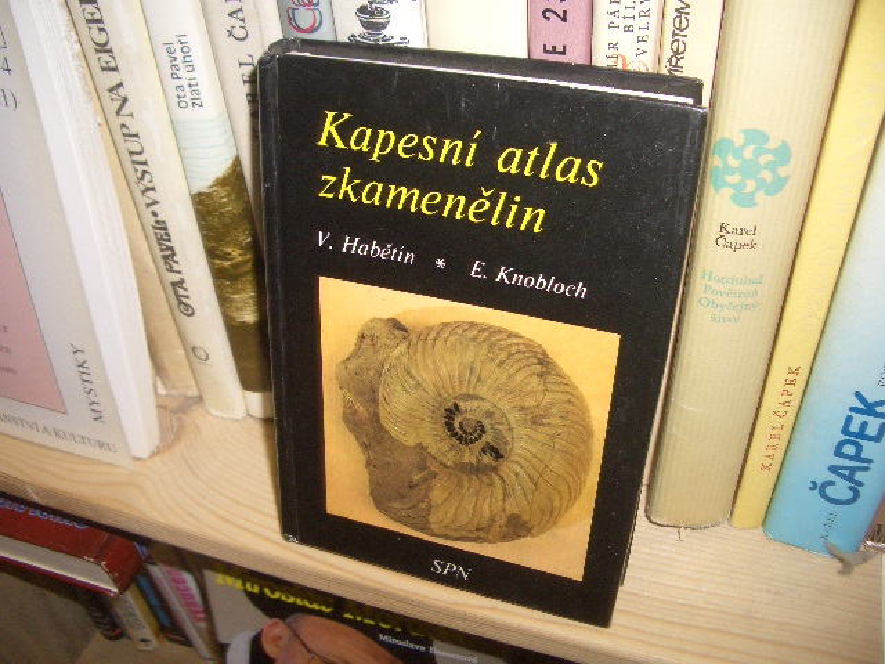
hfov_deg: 52.6
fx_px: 895
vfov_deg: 40.7
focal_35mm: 35
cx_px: 442
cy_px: 332
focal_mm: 5.8
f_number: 2.6
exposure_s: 1/60
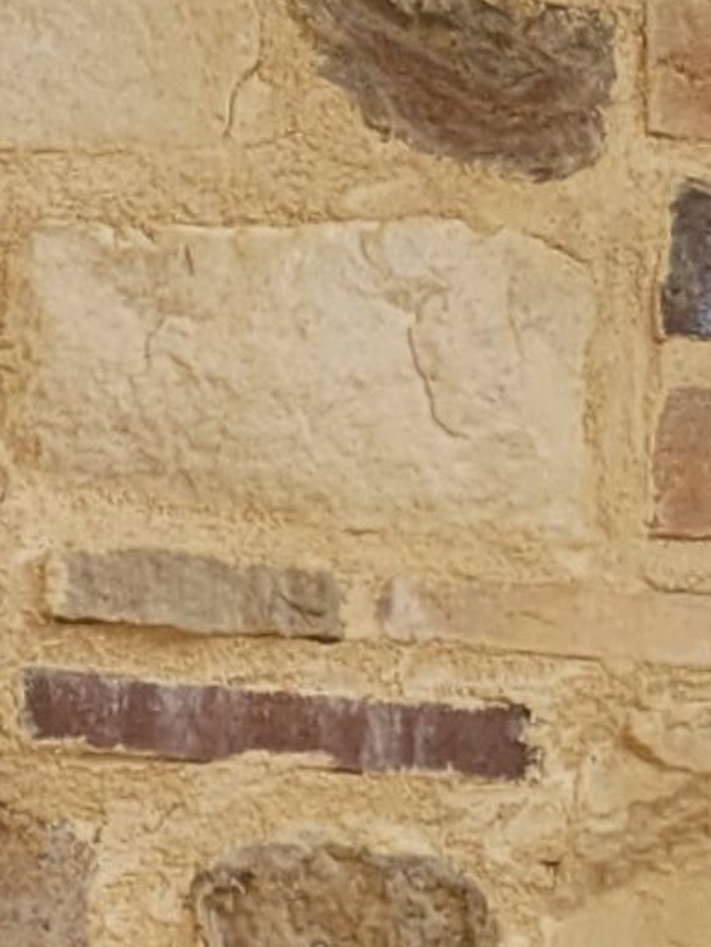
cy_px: 2852
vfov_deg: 8.7
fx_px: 5094
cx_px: -327
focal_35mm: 186
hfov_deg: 7.8
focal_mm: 5.4
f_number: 1.8
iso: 40
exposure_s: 1/100
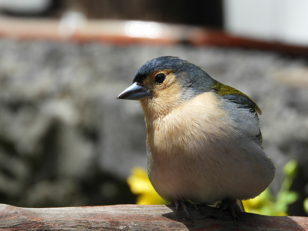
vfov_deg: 3.3
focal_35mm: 450
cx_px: 154
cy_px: 116
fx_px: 4004
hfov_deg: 4.4
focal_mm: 80.6
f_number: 5.6
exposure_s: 1/400
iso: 100
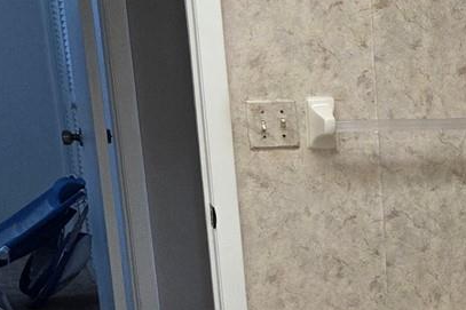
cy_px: 366
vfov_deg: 14.1
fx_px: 1216
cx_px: 726
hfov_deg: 18.8
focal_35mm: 94
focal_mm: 5.4
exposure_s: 1/120
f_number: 1.8
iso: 200
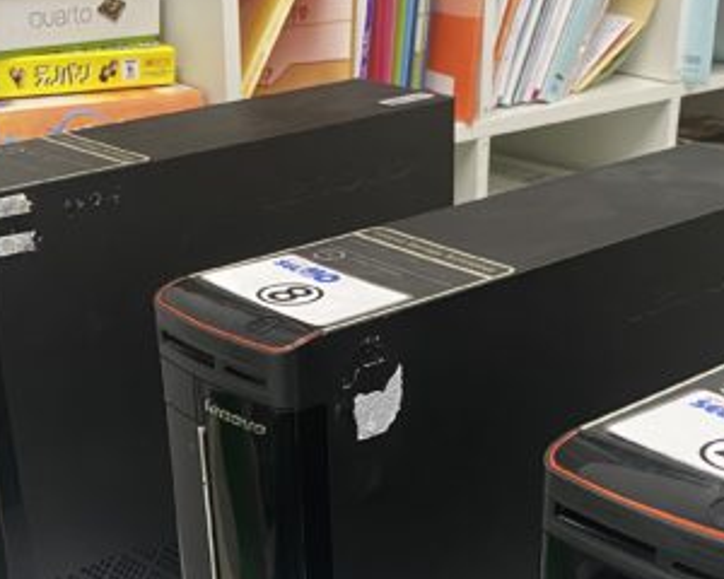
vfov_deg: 22.7
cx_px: 391
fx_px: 1393
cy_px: 562
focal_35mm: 65
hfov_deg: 29.1
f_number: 1.8
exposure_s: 1/60
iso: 100
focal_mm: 4.25
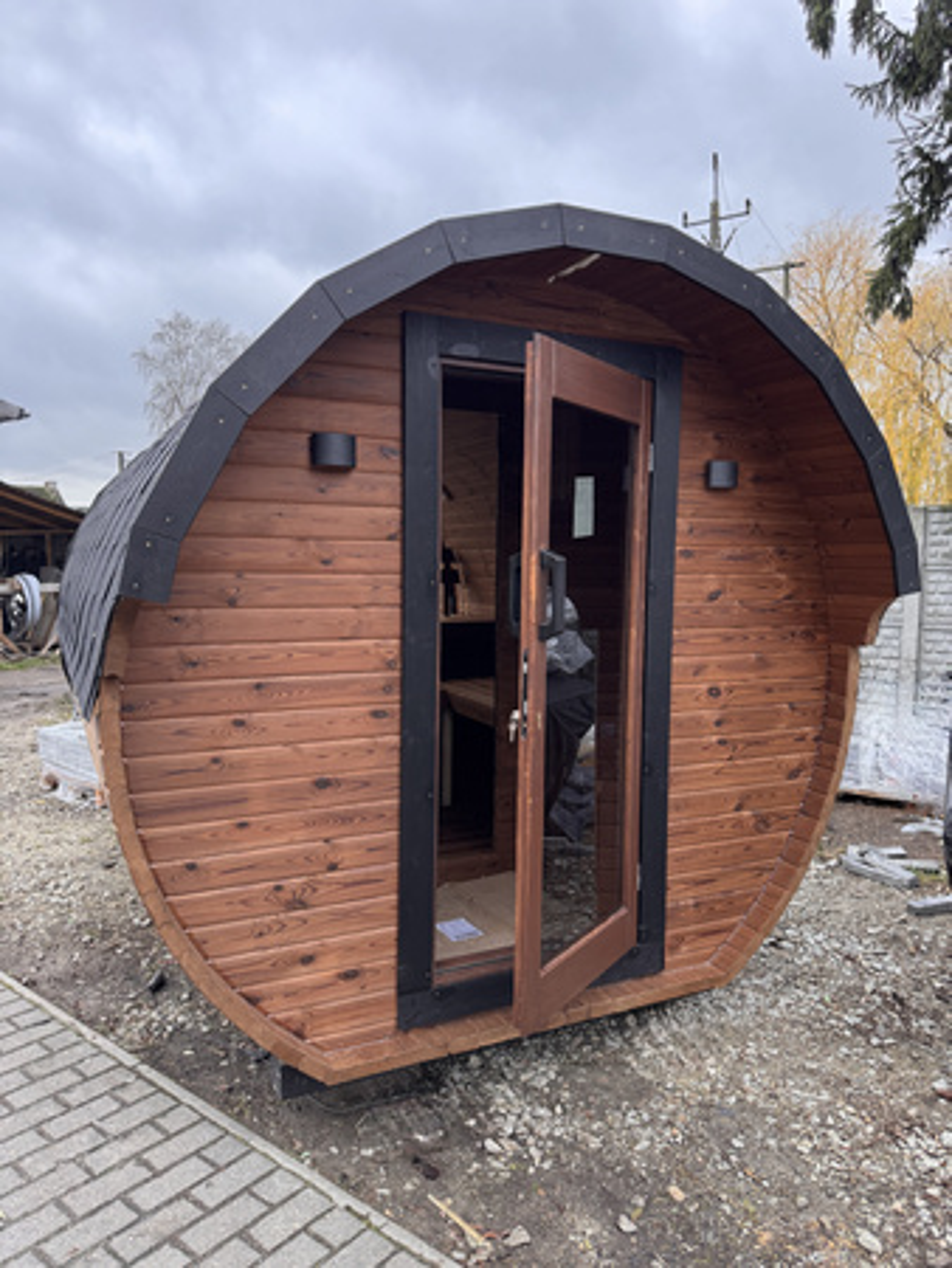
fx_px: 879
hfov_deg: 56.9
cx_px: 476
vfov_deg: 71.6
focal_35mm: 24
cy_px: 634
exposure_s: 1/50
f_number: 1.78
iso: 250
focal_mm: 6.76
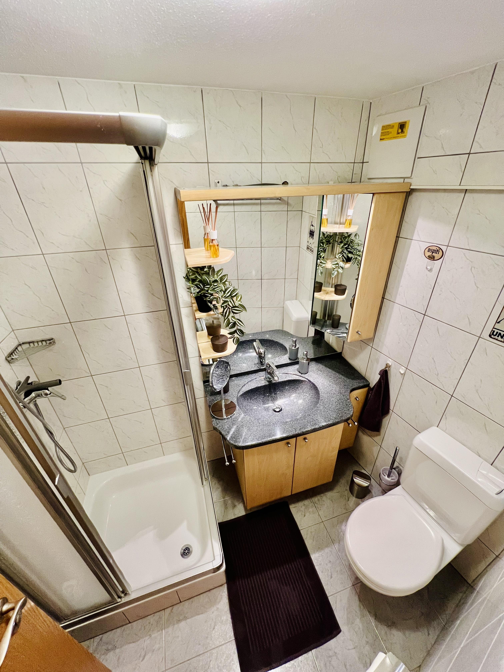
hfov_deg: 89.9
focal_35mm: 13
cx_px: 252
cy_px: 336
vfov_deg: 106.2
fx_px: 252
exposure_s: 1/50
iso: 250
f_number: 1.8
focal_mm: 1.57
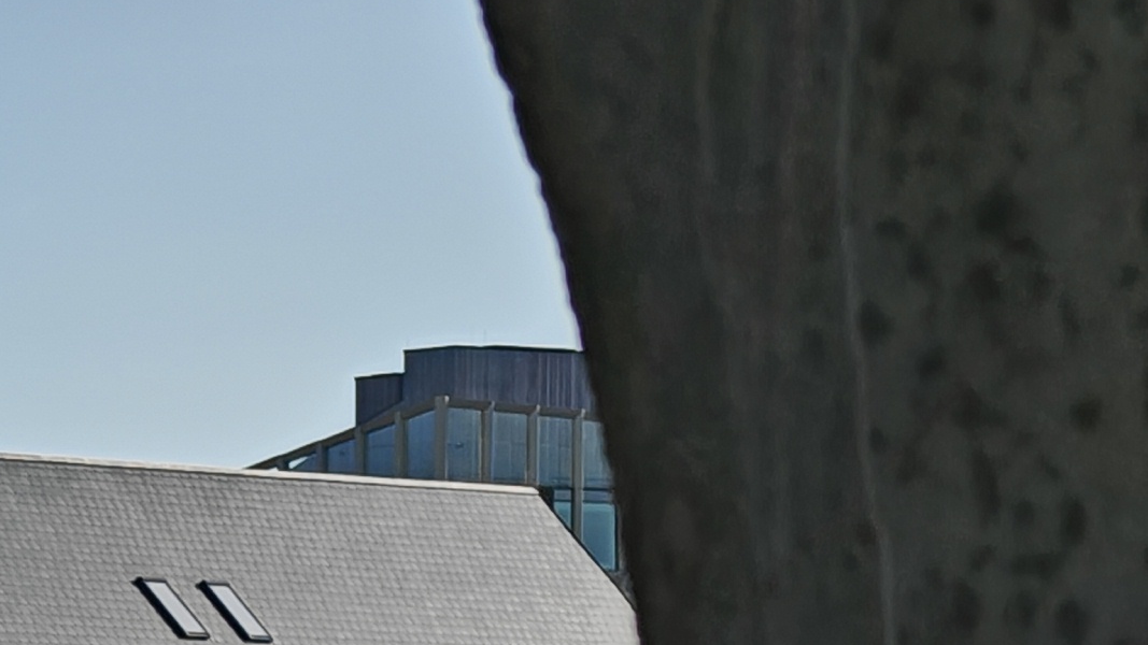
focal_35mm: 301
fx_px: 9162
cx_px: -1050
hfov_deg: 7.0
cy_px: 1586
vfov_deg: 4.0
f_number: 2.6
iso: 50
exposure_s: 1/510
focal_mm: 15.38
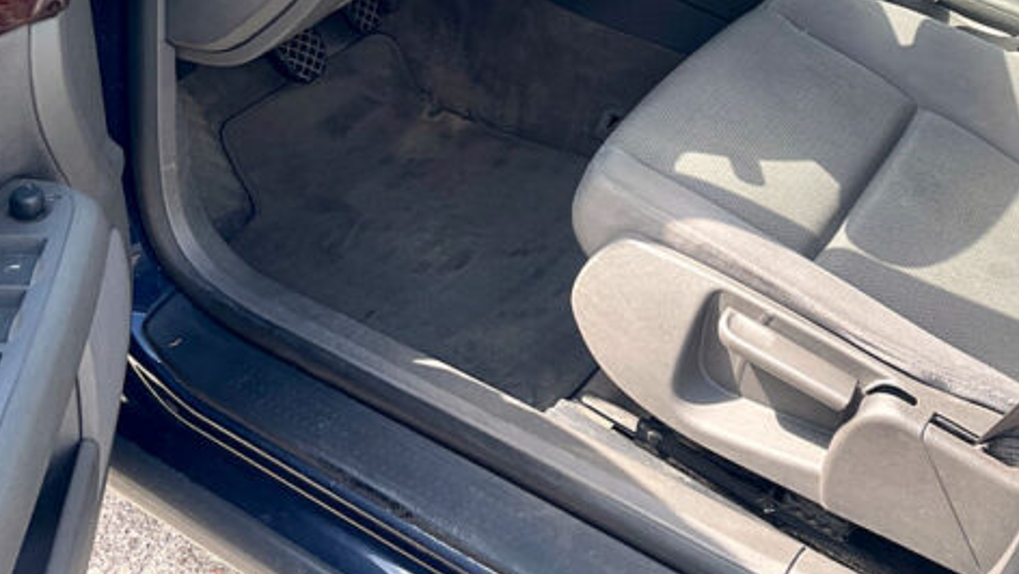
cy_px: -60
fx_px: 1298
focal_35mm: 48
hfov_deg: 42.3
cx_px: 676
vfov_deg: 23.4
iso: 32
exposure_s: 1/435
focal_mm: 4.2
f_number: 1.6
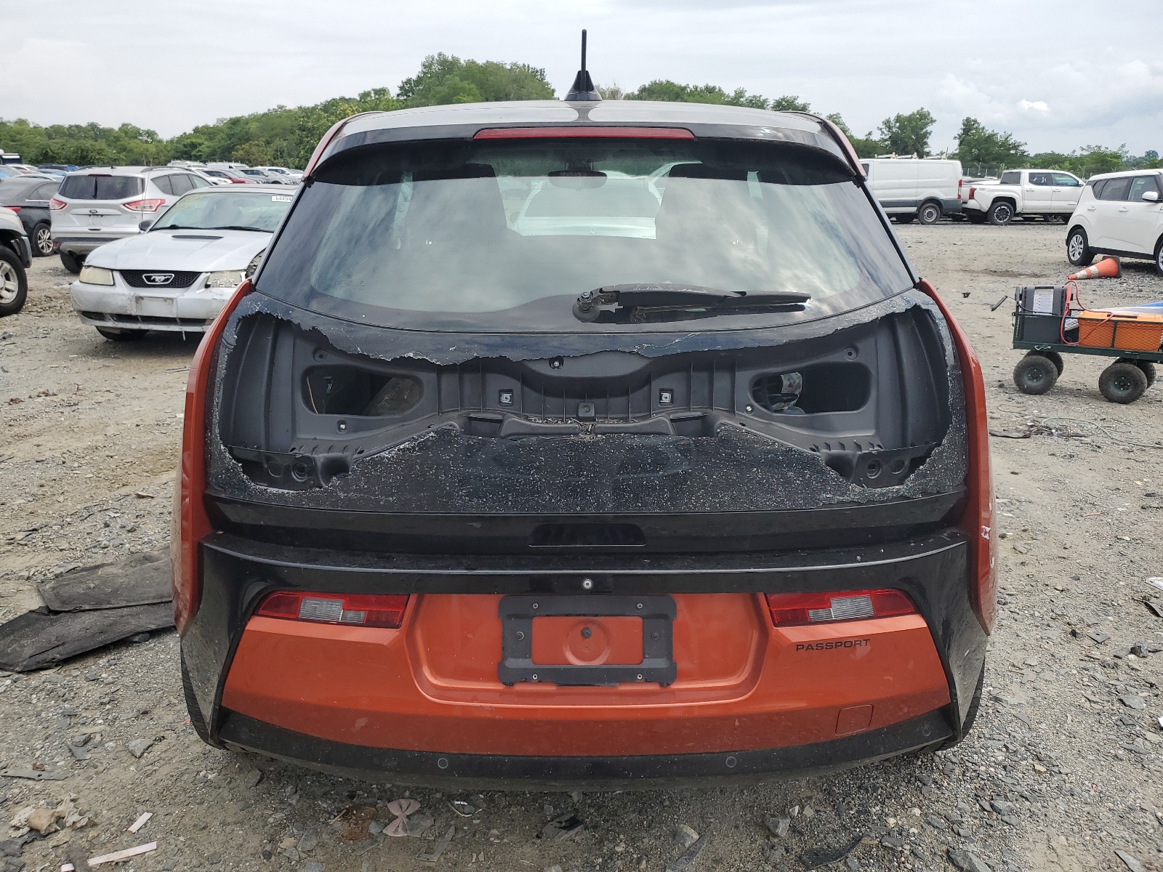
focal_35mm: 26
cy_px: 436
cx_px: 582
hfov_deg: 67.3
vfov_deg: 53.1
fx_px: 874
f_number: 1.5
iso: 50
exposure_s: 1/2500
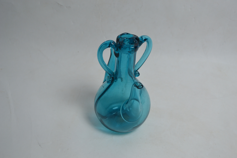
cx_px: 118
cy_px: 79
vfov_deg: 30.8
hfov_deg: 45.0
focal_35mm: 44
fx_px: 286
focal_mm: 29
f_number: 4.5
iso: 400
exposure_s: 1/30
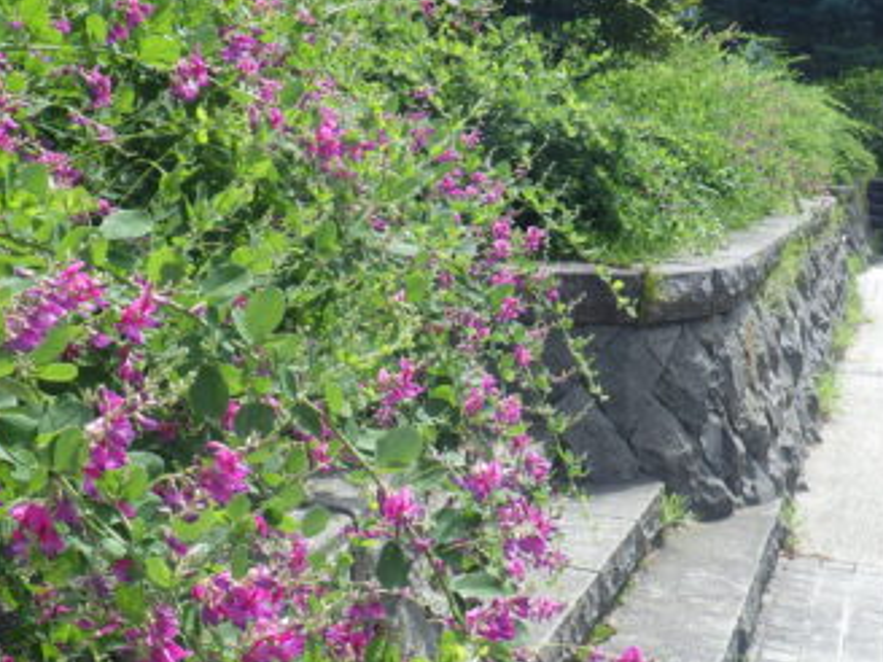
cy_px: 445
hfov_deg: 32.5
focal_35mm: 59
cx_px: 306
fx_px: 1505
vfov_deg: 24.7
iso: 125
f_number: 4.6
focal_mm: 6.1
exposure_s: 1/320
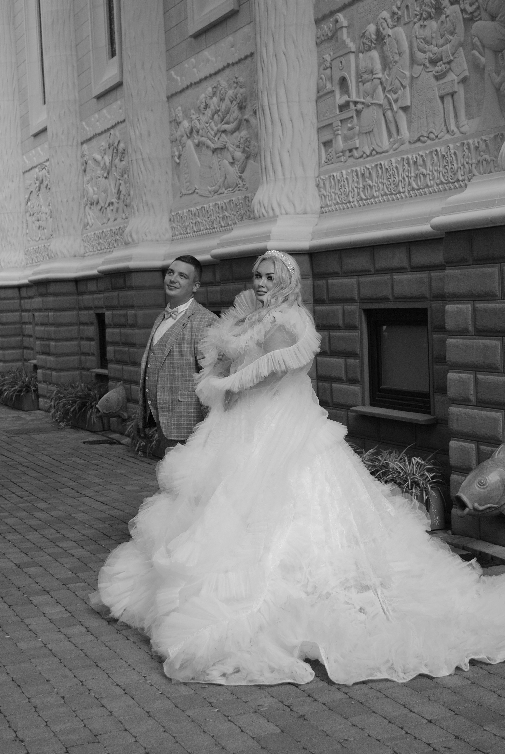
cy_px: 377
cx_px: 252
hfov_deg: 23.8
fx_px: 1196
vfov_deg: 35.0
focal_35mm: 57
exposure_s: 1/200
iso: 200
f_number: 5
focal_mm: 38
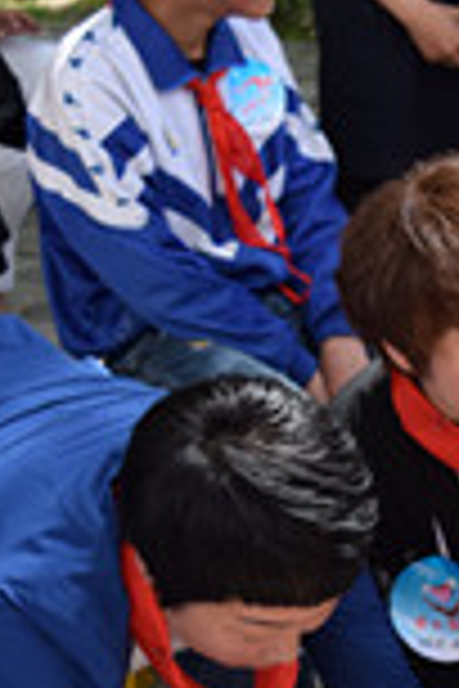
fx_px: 1963
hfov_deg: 12.9
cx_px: 576
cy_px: 569
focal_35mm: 103
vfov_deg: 19.7
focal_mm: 21
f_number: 5
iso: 800
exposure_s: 1/4000
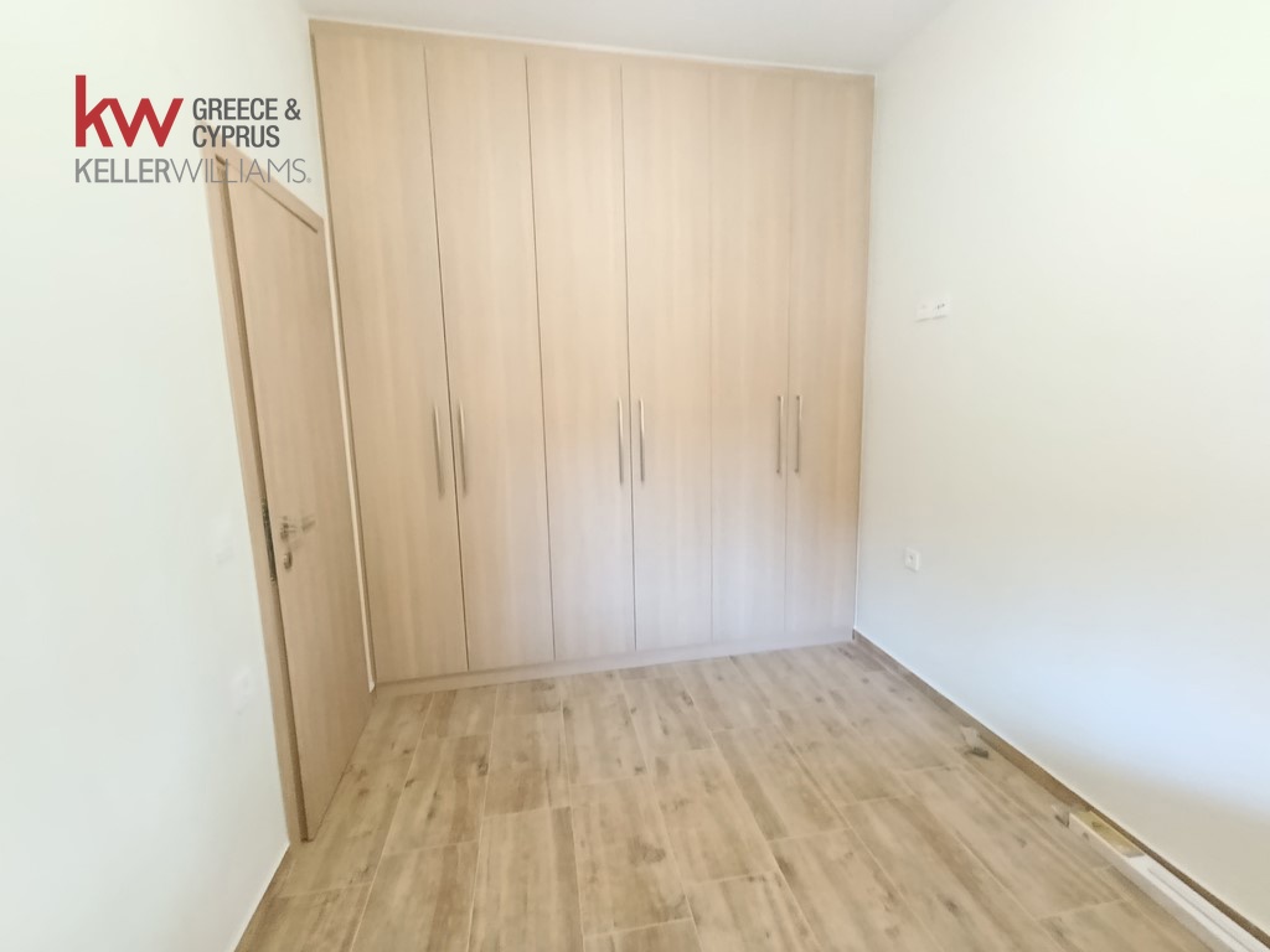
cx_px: 635
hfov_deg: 98.2
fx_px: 550
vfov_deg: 81.7
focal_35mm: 15
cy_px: 476
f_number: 2.2
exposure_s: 1/25
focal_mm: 1.65
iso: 869
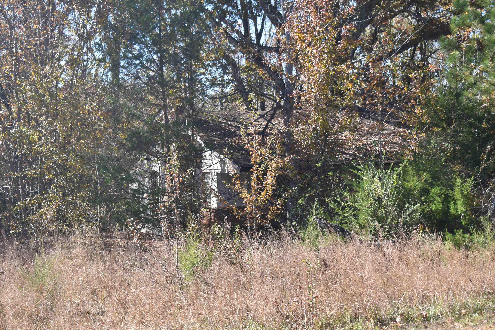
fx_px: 825
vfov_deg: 22.6
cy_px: 165
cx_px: 248
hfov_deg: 33.4
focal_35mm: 60
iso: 100
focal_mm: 40
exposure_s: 1/125
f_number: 5.6
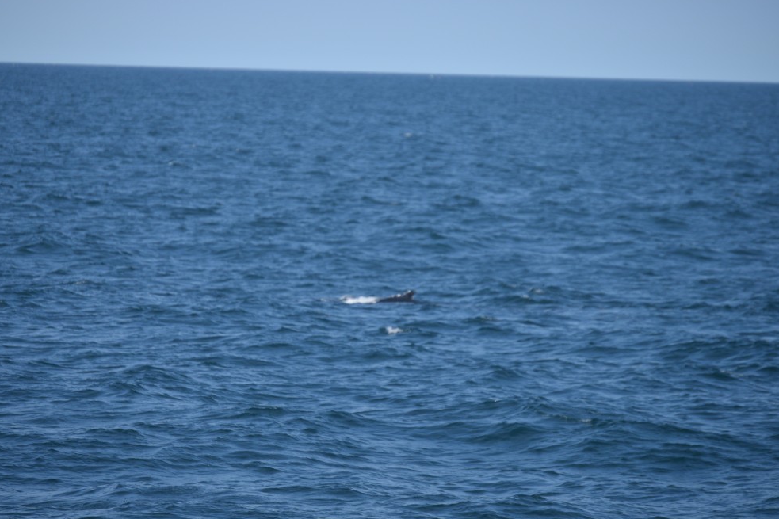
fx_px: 5529
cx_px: 372
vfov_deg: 5.4
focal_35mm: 256
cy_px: 263
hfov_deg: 8.1
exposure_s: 1/1600
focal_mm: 155
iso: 200
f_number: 5.6
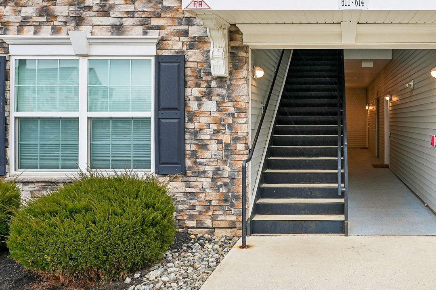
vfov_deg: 41.4
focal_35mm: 31
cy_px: 100
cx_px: 345
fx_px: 379
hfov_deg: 55.8
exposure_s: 1/15
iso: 100
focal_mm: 18.8
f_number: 7.1
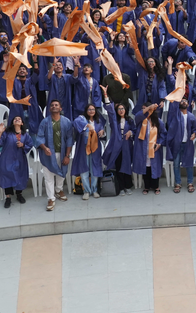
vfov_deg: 19.2
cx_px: 317
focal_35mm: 106
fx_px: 906
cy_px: 20
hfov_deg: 11.7
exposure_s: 1/400
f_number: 7.1
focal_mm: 36
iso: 1600
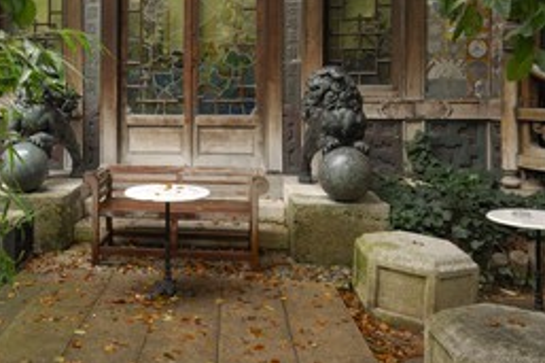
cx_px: 166
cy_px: 87
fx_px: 557
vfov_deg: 35.2
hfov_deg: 50.8
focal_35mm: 37
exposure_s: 1/2.5
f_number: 11
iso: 100
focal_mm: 15
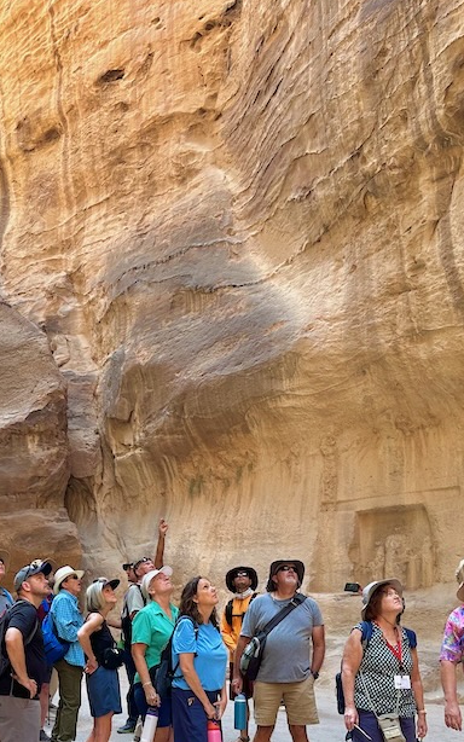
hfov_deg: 24.1
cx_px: 97
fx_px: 1072
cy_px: 524
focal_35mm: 53
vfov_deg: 37.5
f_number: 1.78
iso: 64
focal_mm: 6.86
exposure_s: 1/213
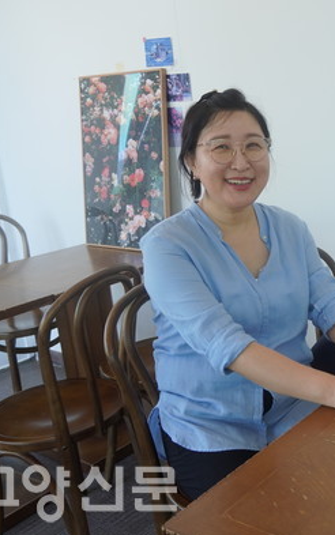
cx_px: 361
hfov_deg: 28.1
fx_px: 613
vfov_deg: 47.2
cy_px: 271
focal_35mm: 42
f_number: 4
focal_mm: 18
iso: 400
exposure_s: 1/160
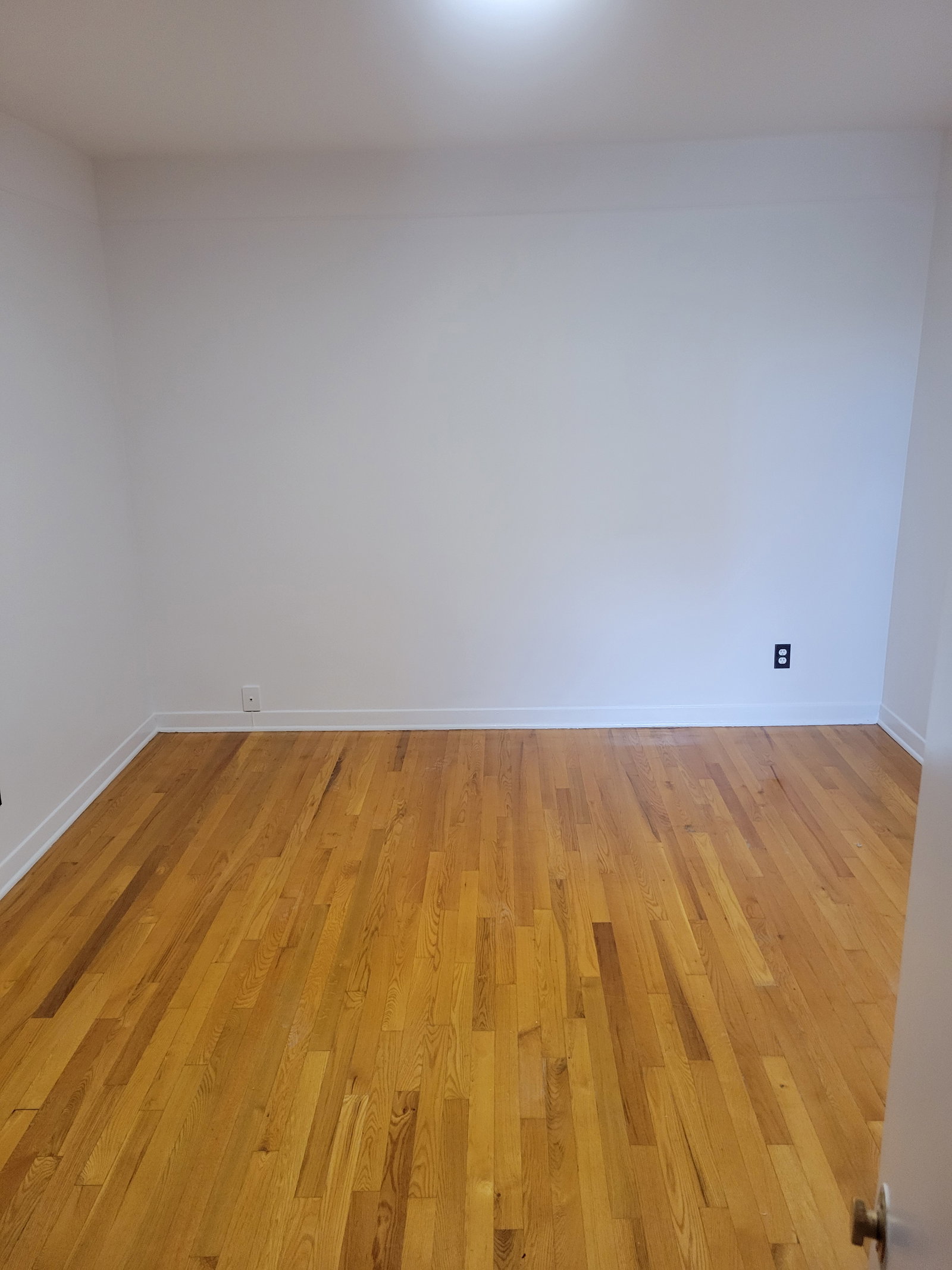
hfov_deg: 53.1
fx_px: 953
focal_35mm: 26
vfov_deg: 67.3
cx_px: 476
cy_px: 635
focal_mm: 5.4
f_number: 1.8
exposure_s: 1/120
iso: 320
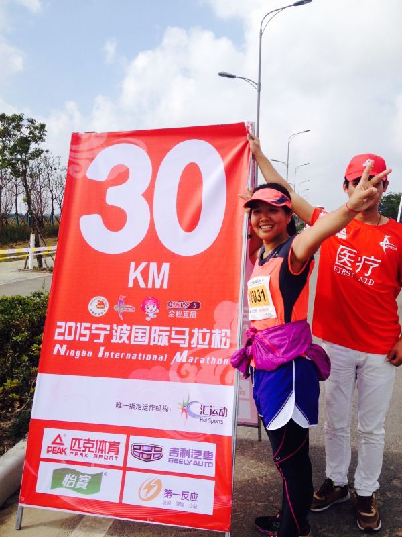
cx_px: 201
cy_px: 268
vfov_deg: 52.6
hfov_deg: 40.7
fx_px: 542
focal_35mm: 35
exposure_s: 1/1905
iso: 50
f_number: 2.4
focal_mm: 4.28
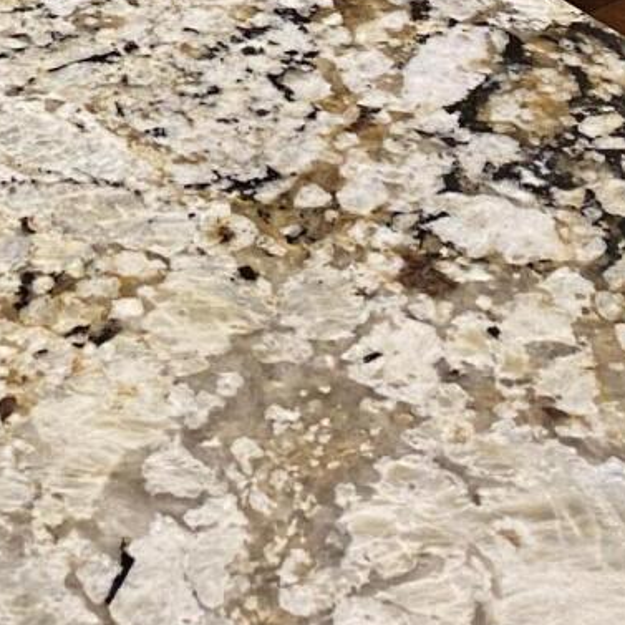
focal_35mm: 122
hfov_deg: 13.7
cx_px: -204
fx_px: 2492
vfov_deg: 12.7
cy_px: -565
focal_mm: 4.25
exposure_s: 1/60
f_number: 1.8
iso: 125
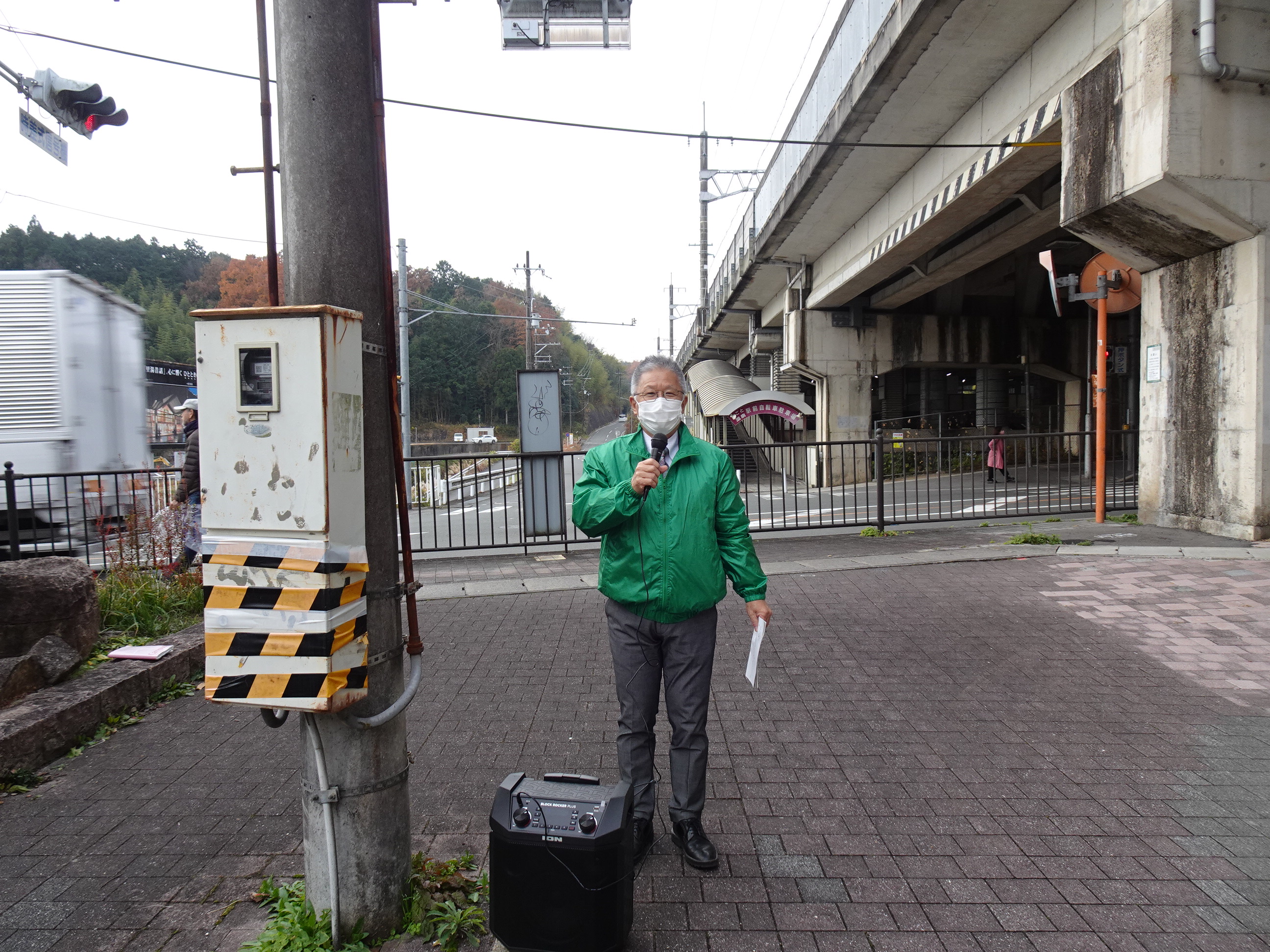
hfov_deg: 71.6
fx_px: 881
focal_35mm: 24
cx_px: 635
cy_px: 476
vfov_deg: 56.8
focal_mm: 4.25
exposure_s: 1/125
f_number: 3.5
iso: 80
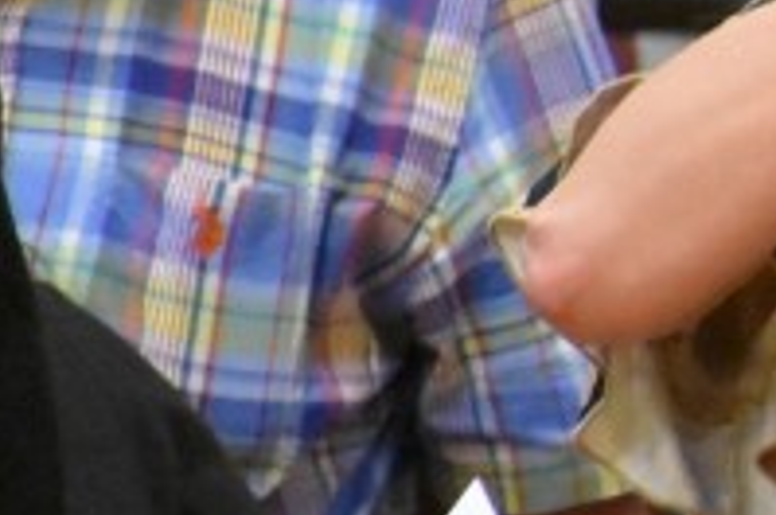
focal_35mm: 1737
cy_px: 203
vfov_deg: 0.8
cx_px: 1727
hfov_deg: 1.2
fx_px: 37381
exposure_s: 1/250
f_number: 5.6
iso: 12800
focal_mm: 230
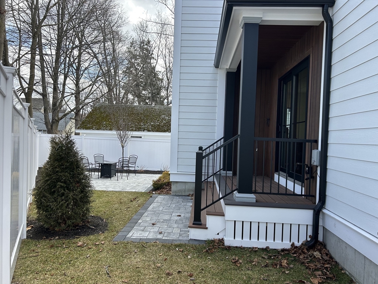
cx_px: 189
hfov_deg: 67.3
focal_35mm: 26
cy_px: 142
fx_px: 284
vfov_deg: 53.1
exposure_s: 1/846
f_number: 1.5
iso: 50
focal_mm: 5.7
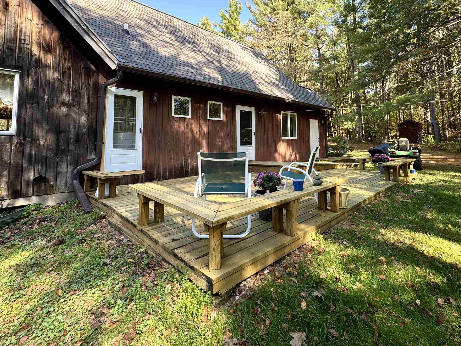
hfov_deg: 87.5
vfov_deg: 70.2
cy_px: 126
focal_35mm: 18
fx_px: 240
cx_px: 252
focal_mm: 2.22
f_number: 2.2
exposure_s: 1/104
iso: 40
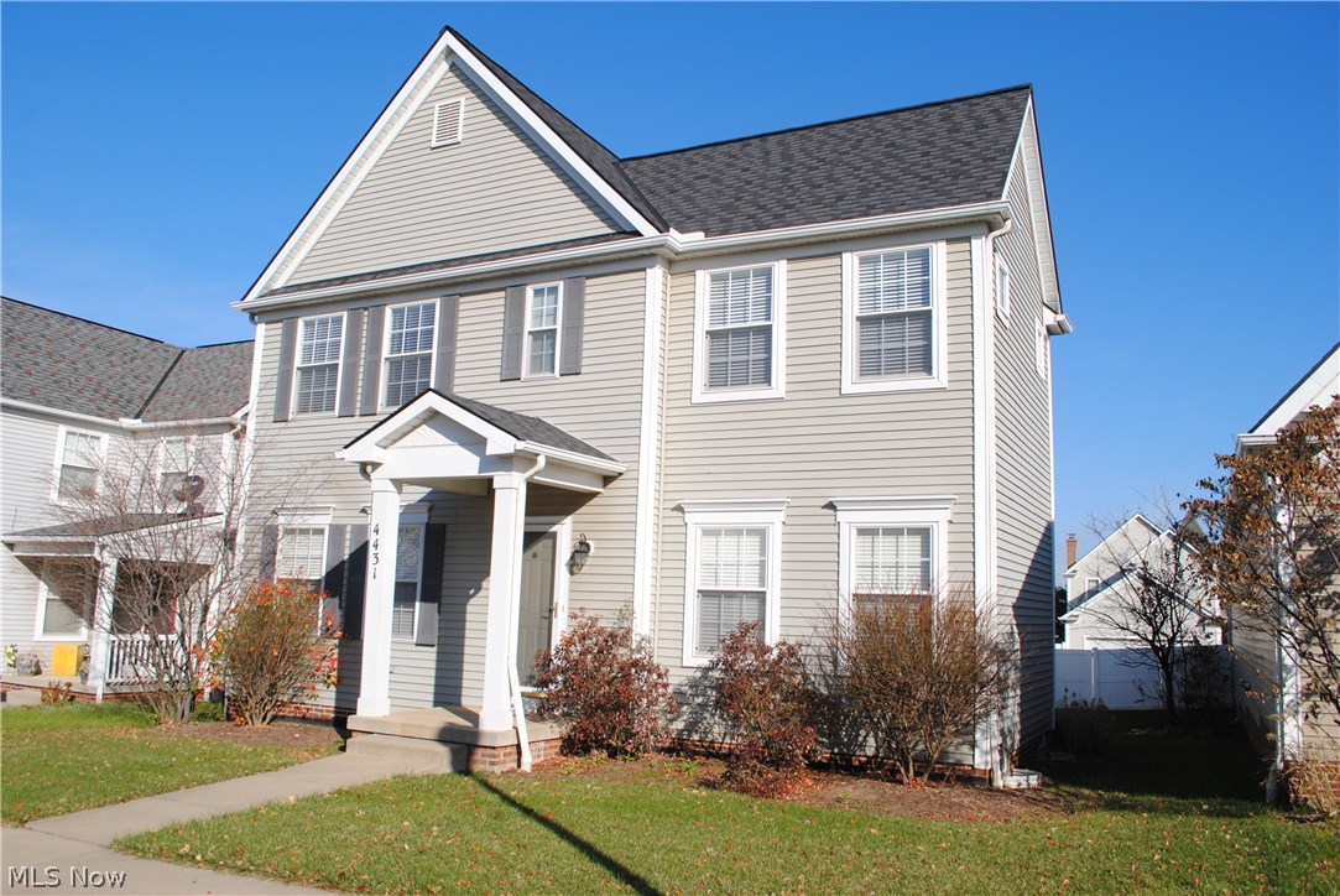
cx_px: 670
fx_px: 1006
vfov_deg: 48.0
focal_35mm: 27
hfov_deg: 67.3
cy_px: 448
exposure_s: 1/320
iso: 100
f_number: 9
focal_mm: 18
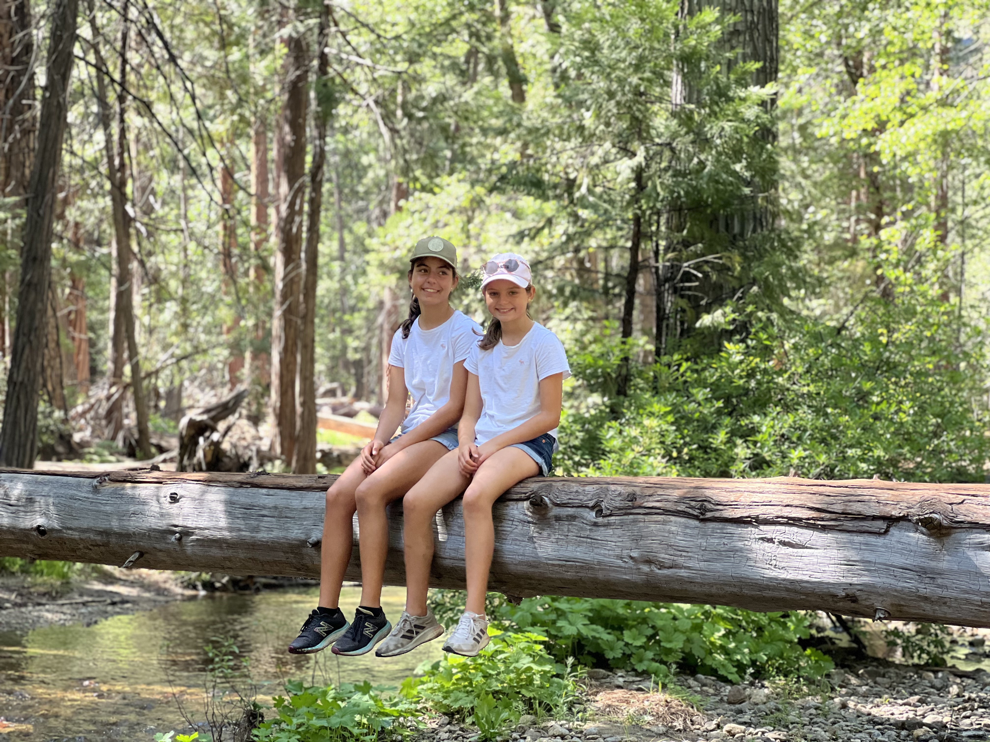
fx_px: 2202
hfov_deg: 25.3
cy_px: 371
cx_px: 495
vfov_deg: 19.1
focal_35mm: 77
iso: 125
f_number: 2.8
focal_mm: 9
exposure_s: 1/121
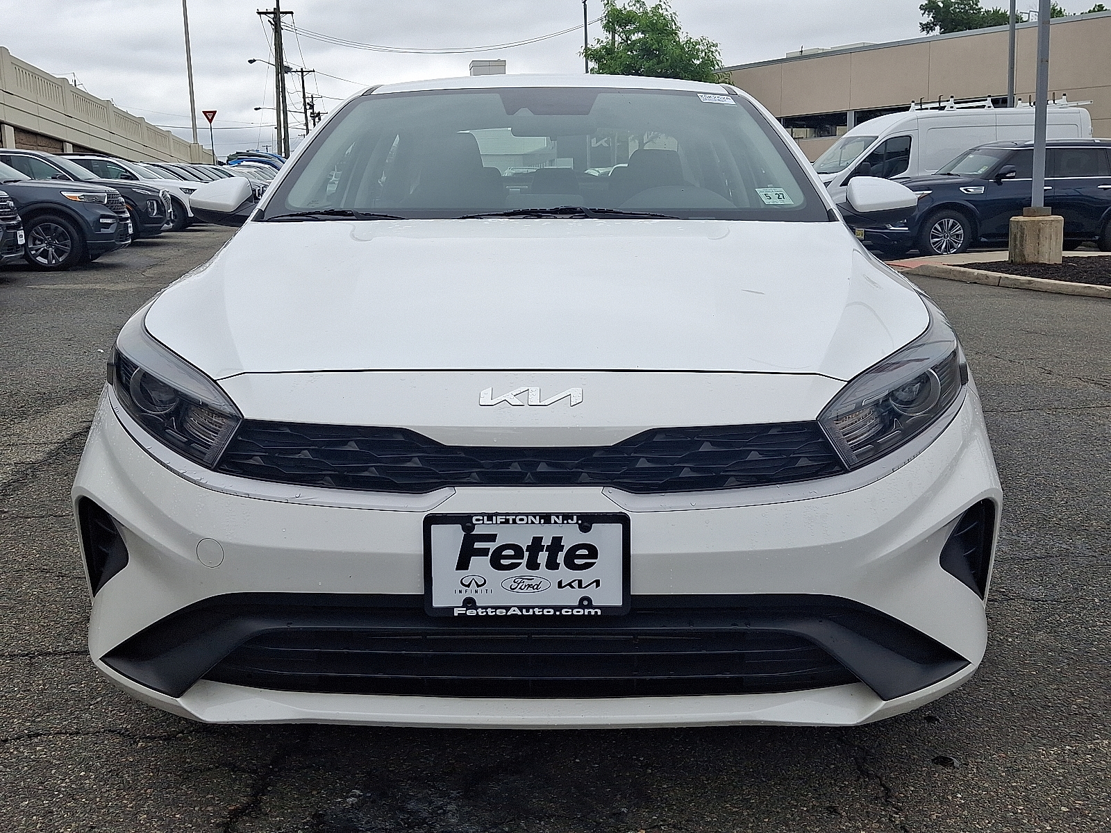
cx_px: 556
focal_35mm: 25
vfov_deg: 54.9
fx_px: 802
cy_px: 416
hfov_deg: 69.4
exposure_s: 1/455
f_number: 1.8
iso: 25
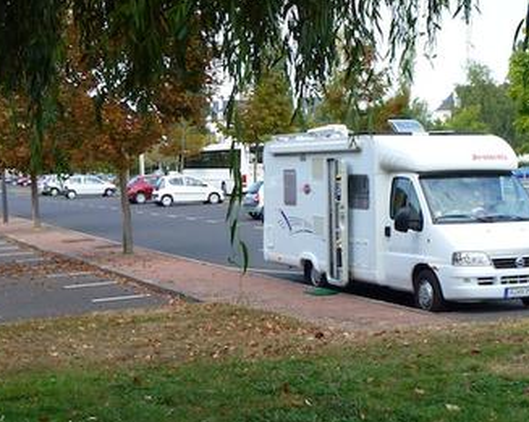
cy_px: 278
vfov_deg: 23.4
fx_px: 1017
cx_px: 341
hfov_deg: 29.0
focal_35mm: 65
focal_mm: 5.9
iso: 100
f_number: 4
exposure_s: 1/200
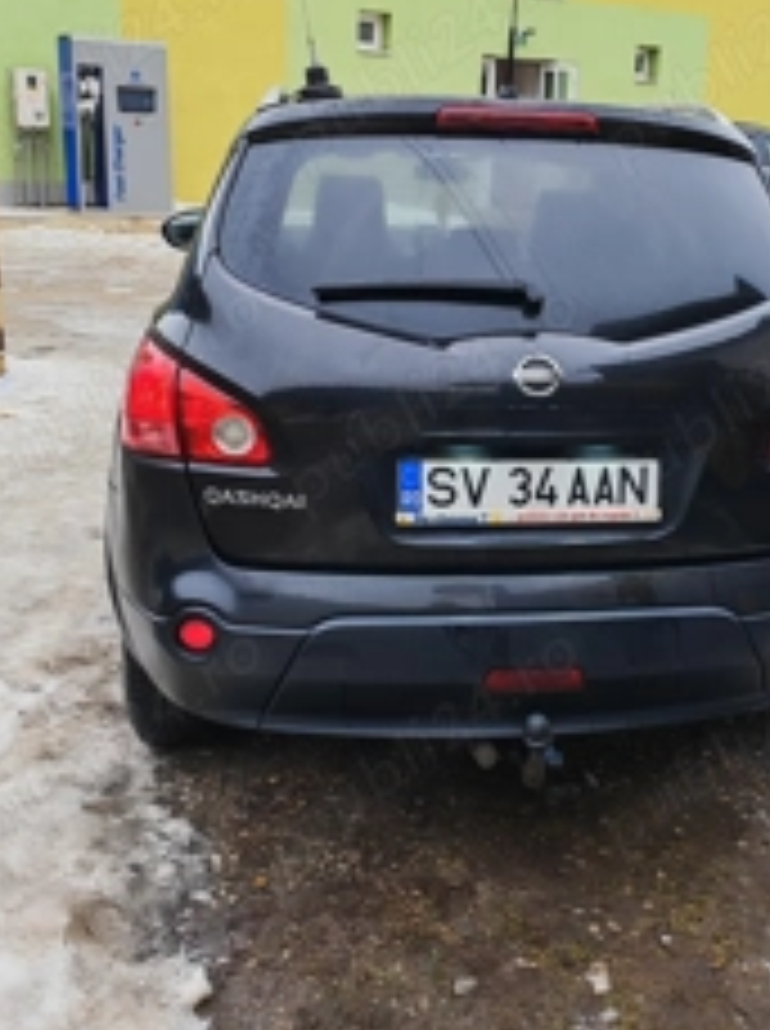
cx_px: 590
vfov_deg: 44.8
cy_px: 472
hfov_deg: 33.5
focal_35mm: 42
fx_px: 1249
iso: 64
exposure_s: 1/100
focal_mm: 6.12
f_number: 1.9
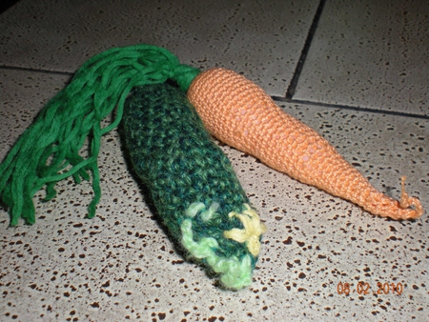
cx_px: 214
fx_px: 546
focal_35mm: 44
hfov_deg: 42.9
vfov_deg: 32.9
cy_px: 161
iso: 64
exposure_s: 1/60
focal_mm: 7.4
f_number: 4.9
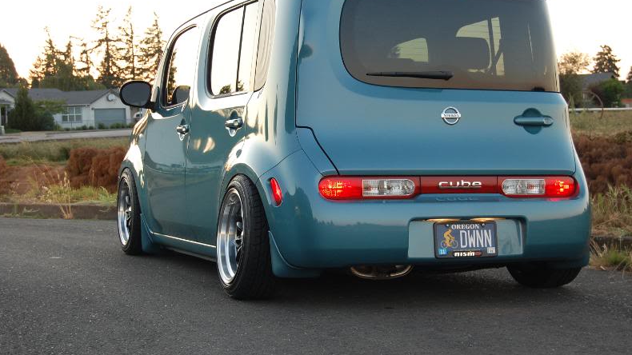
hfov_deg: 29.5
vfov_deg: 16.9
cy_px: 150
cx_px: 314
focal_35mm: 72
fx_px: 1198
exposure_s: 1/30
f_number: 7.1
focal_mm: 45
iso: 500
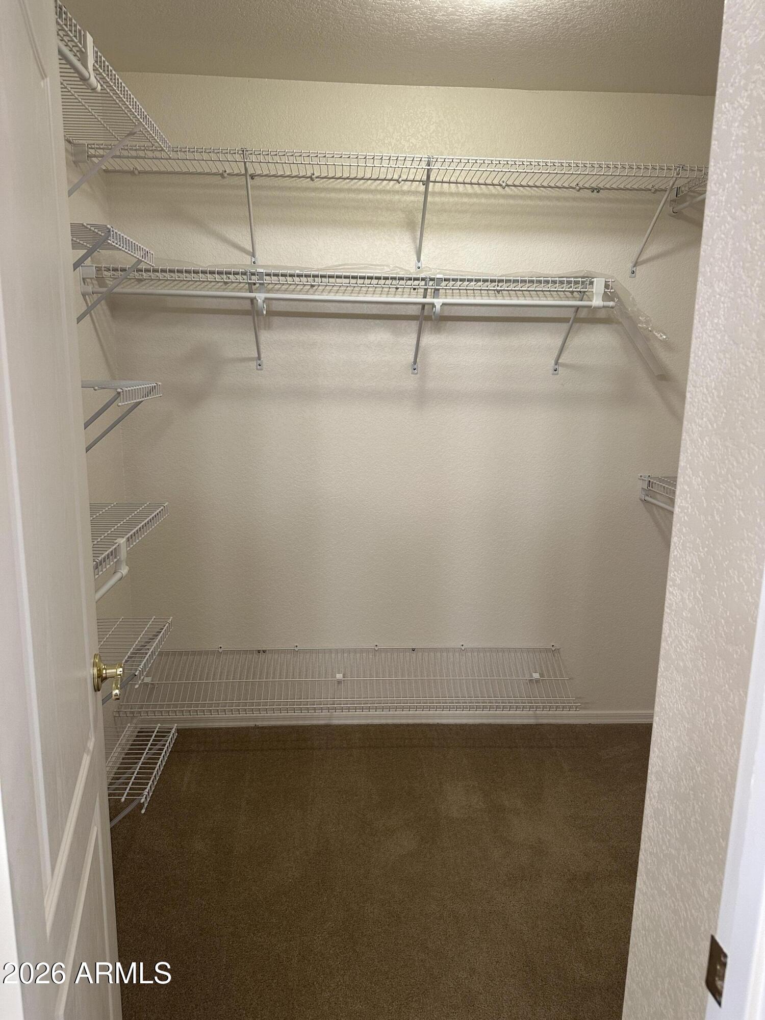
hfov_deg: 56.8
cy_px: 510
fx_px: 707
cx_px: 382
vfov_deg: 71.6
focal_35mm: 24
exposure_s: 1/60
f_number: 1.78
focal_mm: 6.86
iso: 200
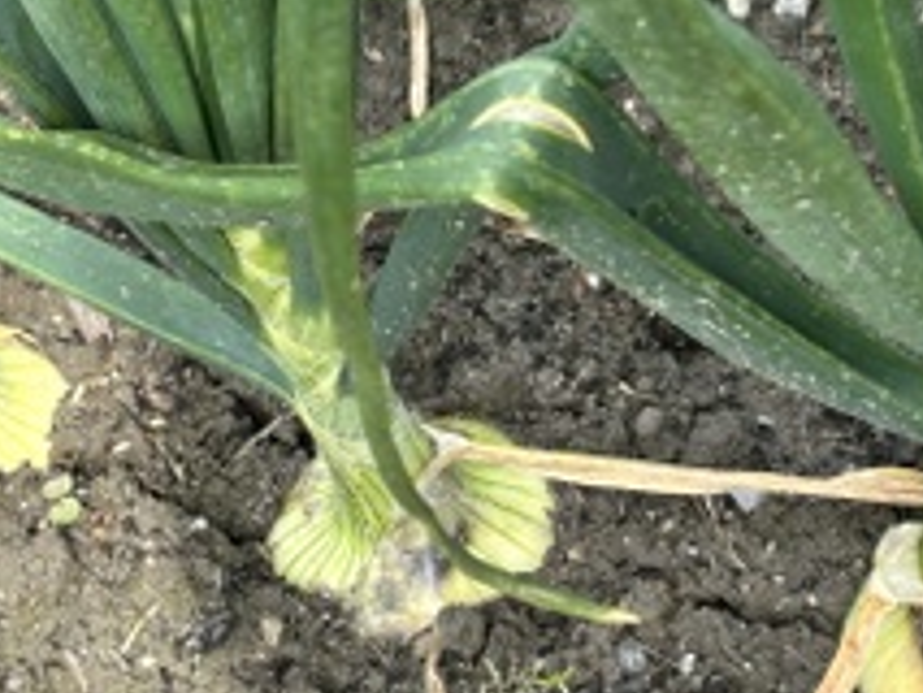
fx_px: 3121
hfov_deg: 16.8
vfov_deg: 12.7
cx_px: 381
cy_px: 321
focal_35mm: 117
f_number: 1.6
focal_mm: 5.96
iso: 32
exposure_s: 1/684
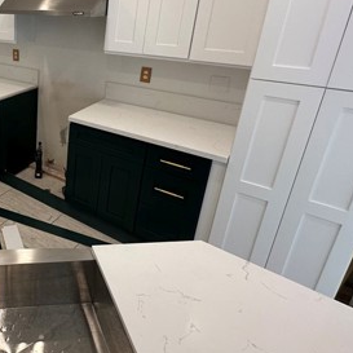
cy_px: 118
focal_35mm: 29
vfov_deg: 54.5
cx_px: 8
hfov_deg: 47.2
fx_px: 335
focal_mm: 2.22
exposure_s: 1/120
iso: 160
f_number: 2.2
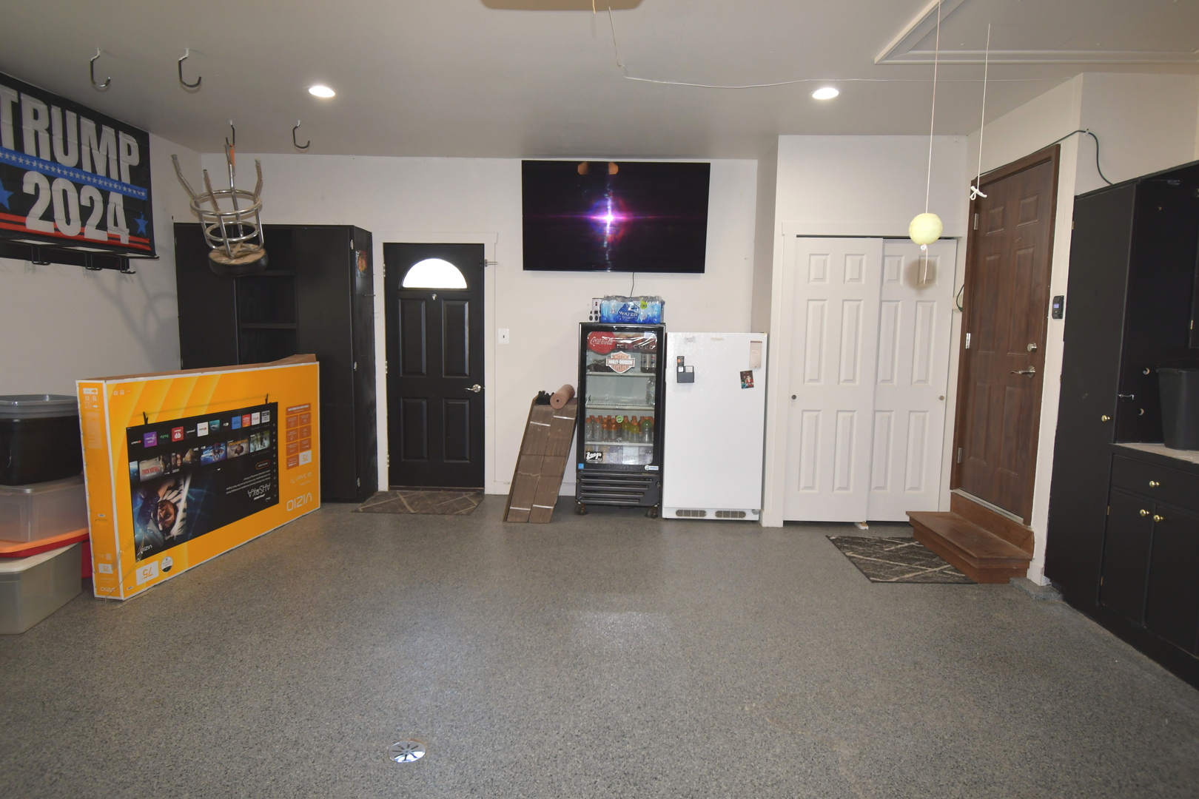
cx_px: 600
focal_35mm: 21
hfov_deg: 81.2
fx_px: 699
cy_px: 400
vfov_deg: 59.5
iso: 720
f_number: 5
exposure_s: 1/60
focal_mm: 14
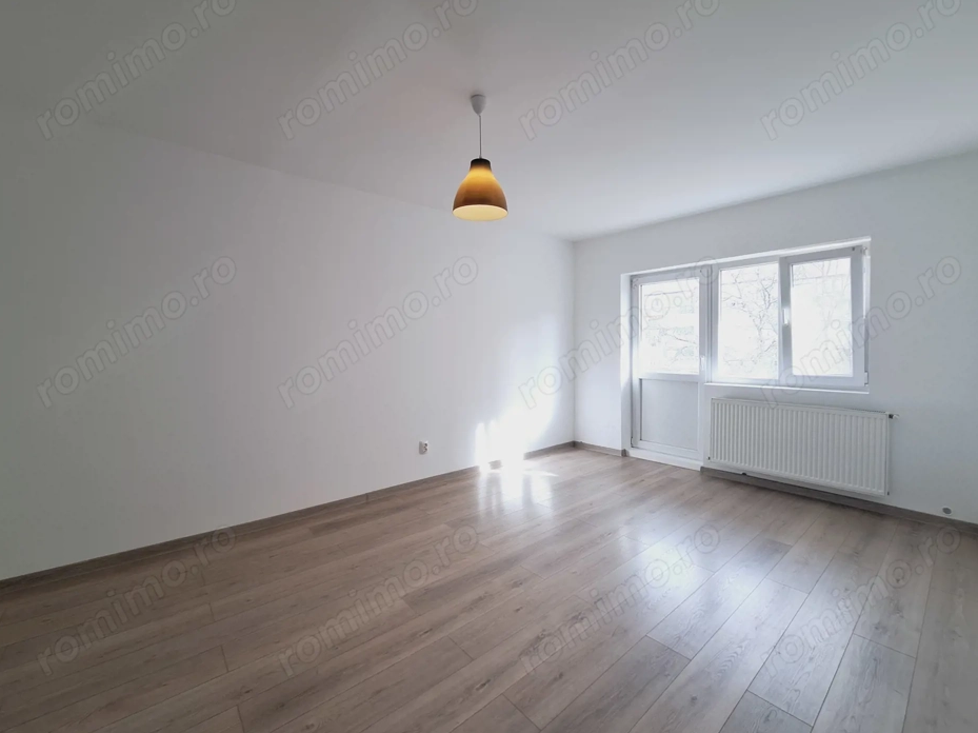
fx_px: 395
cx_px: 504
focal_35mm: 14
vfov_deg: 85.6
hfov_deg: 102.1
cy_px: 346
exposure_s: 1/50
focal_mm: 1.74
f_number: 2.2
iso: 50
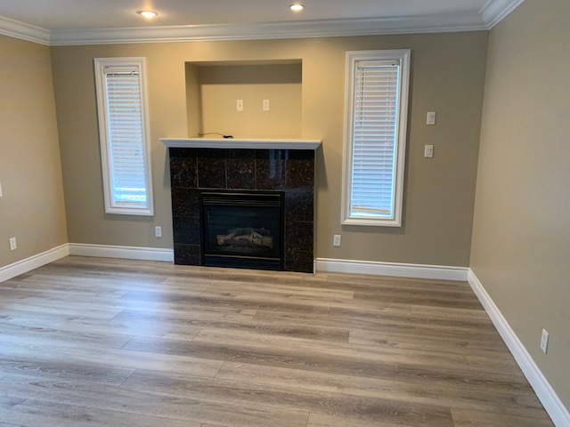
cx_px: 285
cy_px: 214
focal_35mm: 26
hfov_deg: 67.3
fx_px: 428
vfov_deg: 53.1
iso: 250
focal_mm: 4.25
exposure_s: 1/60
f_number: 1.8
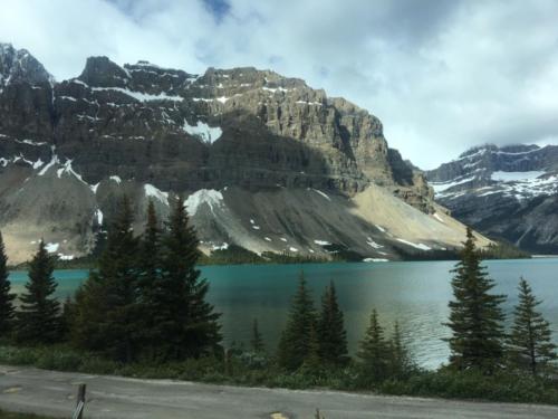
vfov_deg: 48.2
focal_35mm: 29
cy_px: 210
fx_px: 467
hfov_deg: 61.7
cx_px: 279
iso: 25
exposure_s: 1/1709
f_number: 2.2
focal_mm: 4.15
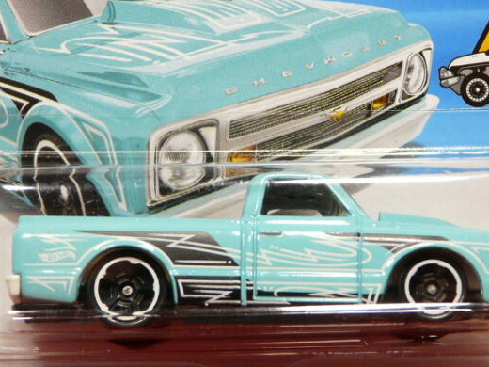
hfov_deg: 12.0
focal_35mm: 164
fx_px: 2317
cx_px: 254
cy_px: 180
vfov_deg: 9.1
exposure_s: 1/50
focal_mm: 14.7
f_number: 3.6
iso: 160
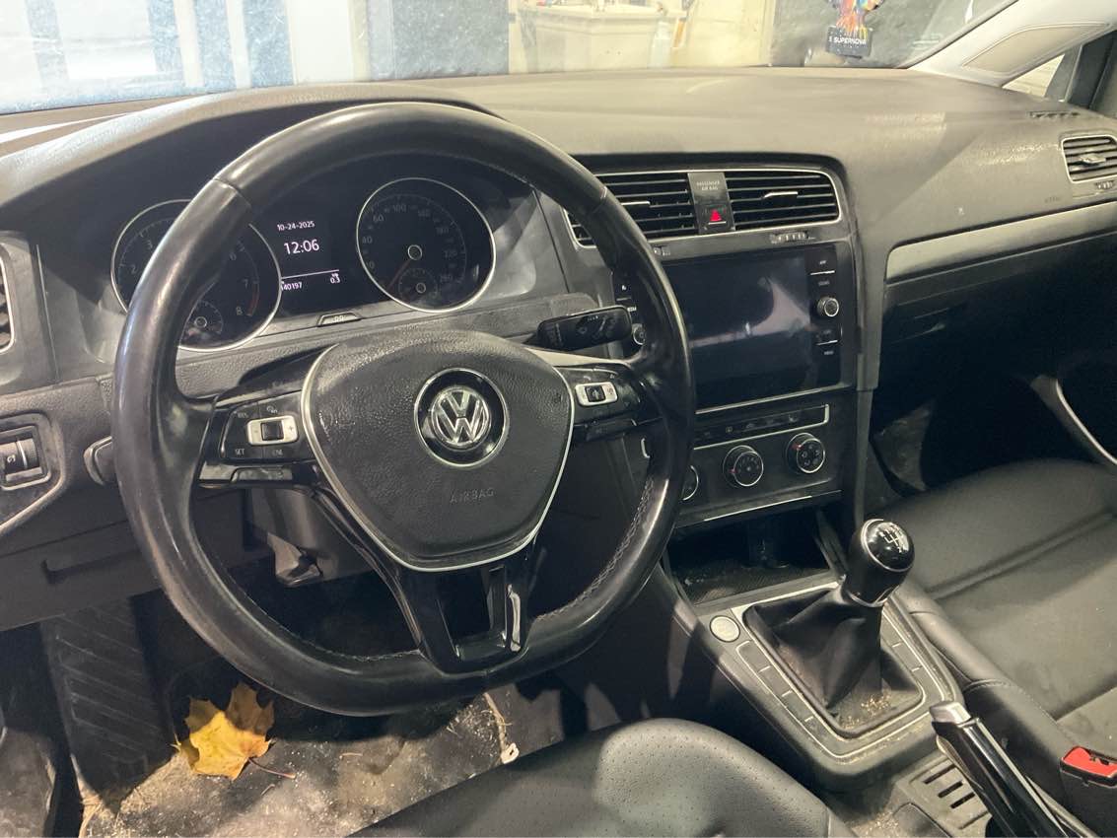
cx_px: 558
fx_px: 936
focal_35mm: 29
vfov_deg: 48.2
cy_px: 419
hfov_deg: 61.7
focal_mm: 3
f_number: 1.8
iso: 400
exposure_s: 1/30
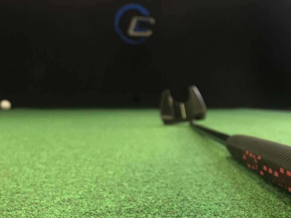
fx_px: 471
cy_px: 171
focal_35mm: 56
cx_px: 265
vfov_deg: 25.7
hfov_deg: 32.5
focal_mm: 3.99
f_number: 1.8
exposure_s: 1/100
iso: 40
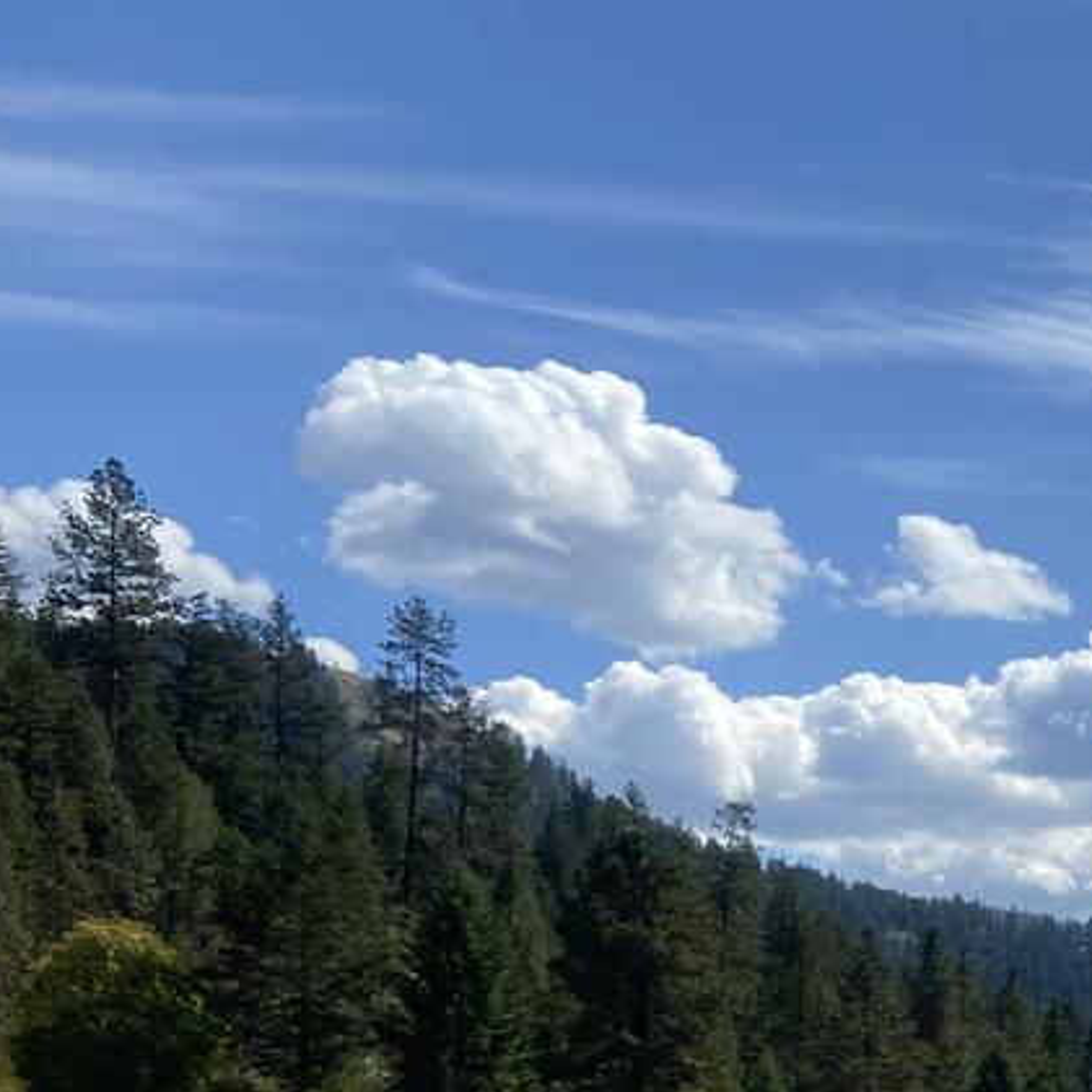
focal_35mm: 73
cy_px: 1255
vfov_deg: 22.1
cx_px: 1619
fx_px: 2605
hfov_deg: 20.4
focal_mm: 4.25
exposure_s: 1/4608
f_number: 1.8
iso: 32
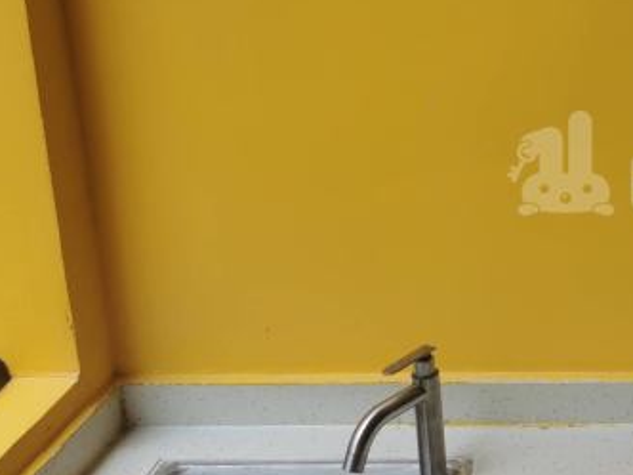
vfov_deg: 22.5
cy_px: 164
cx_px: 660
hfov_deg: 27.7
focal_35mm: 65
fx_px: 1189
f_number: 1.8
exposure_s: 1/618
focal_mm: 5.58
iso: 50
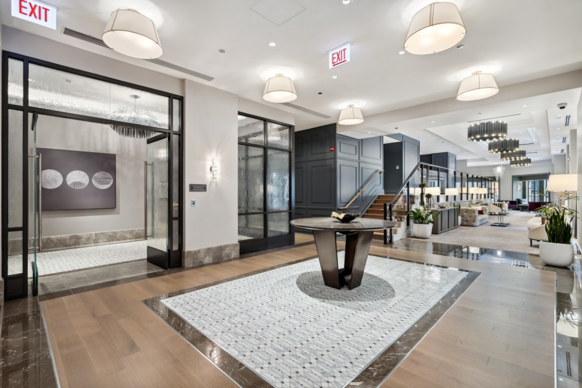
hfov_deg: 96.7
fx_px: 259
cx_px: 291
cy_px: 194
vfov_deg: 73.7
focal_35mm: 16
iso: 320
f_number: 8
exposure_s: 1/3.33
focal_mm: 16
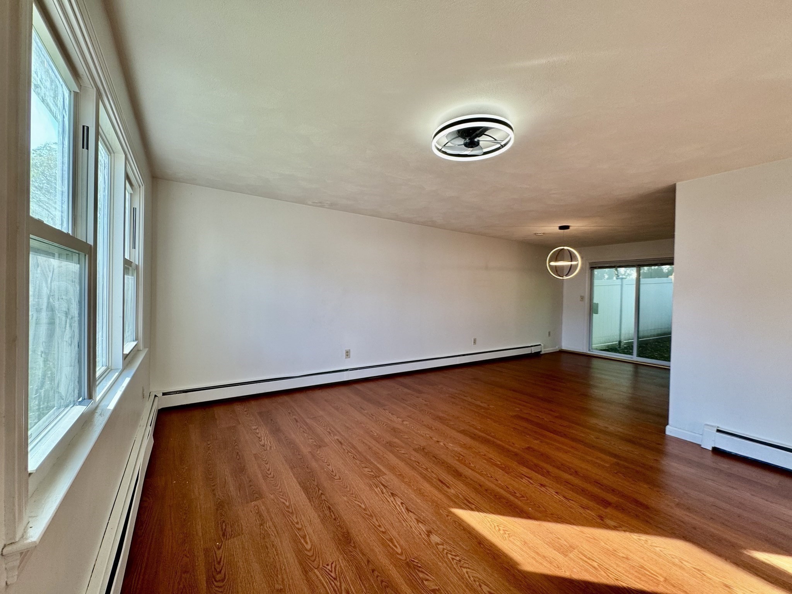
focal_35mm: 14
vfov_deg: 85.7
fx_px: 320
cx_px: 396
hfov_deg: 102.1
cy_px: 297
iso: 80
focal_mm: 2.22
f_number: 2.2
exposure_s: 1/120
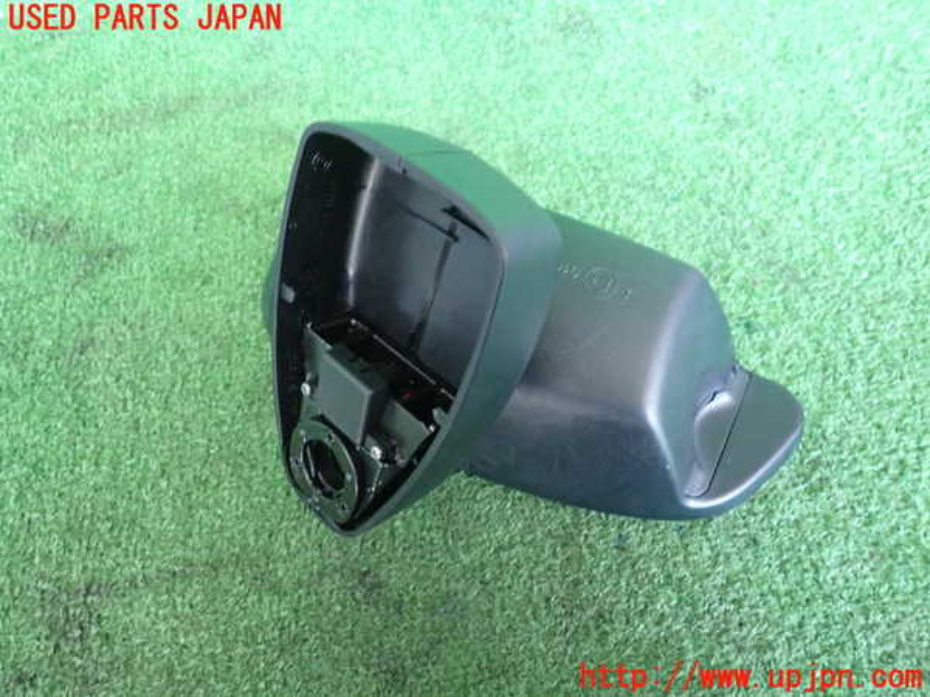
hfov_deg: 69.4
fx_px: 672
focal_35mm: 25
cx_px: 465
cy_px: 348
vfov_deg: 54.9
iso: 640
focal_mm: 4.5
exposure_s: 1/30
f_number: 2
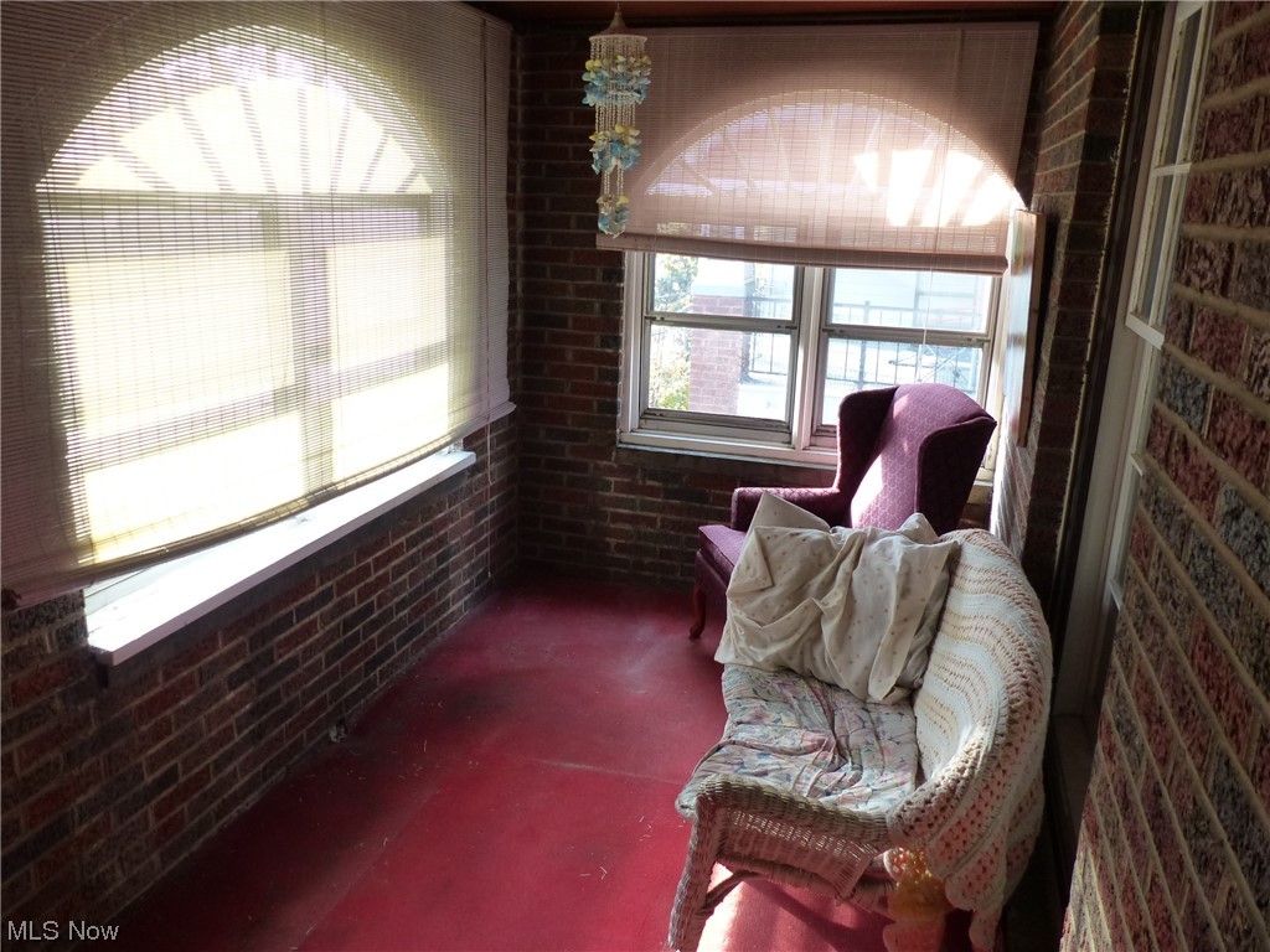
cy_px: 476
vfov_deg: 51.4
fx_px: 991
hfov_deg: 65.3
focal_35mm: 27
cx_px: 635
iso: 250
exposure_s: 1/60
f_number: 2.8
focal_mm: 4.9
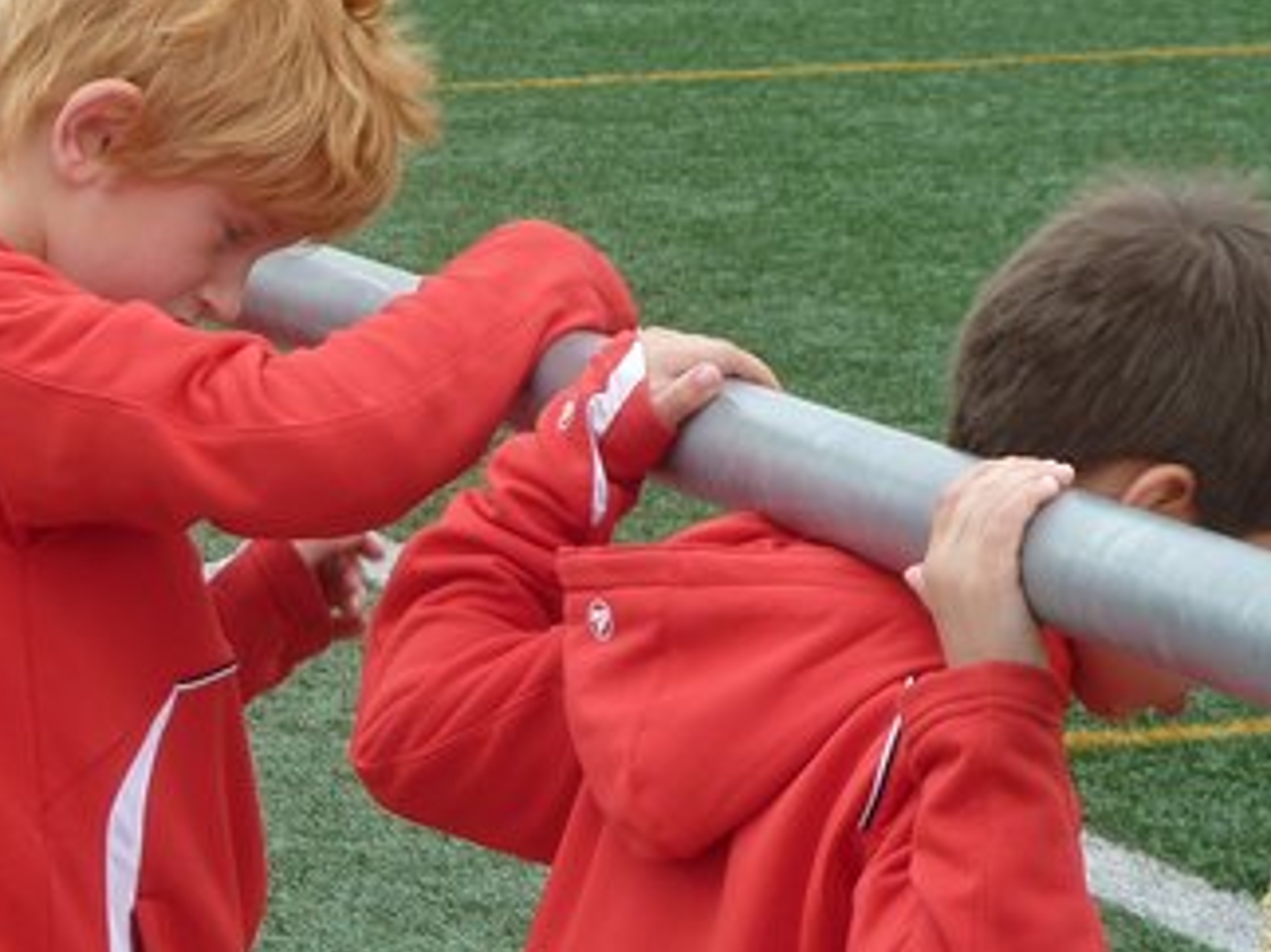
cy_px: 568
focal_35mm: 208
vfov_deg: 7.1
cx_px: 260
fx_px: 7634
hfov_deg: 9.5
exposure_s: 1/160
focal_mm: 15.8
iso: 80
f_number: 4.3
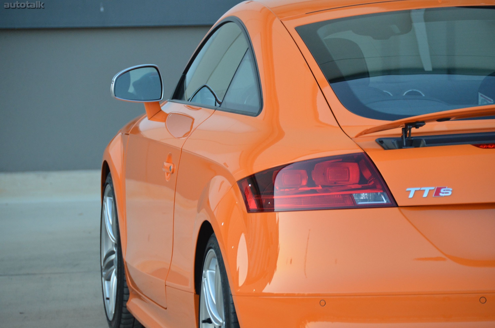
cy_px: 164
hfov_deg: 9.2
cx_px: 248
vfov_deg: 6.1
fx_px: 3087
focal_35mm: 225
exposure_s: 1/250
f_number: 5.6
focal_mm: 150
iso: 1600
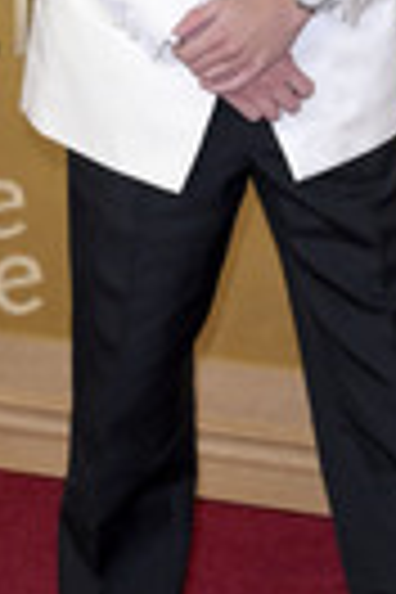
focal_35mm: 164
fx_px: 2706
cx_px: 302
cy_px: 63
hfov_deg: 8.4
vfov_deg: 12.4
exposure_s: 1/200
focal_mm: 54
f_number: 8
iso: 2500
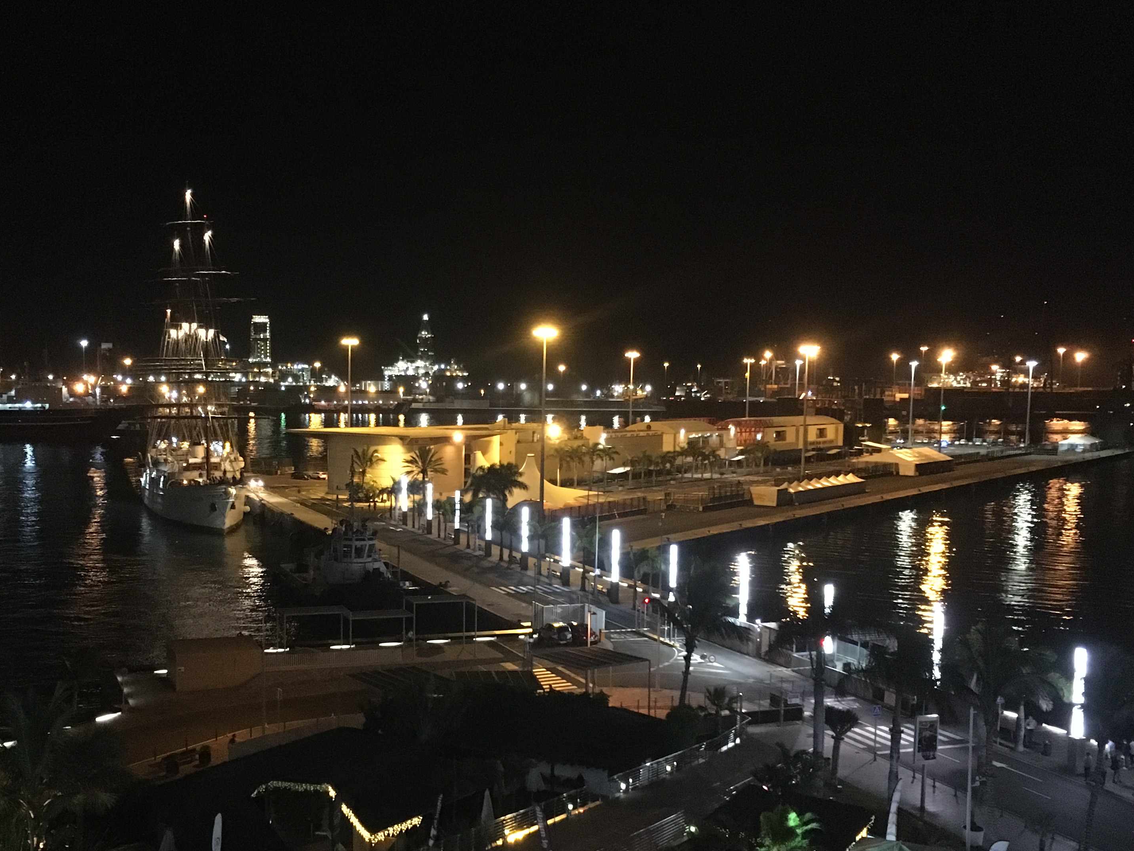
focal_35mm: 41
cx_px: 508
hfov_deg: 45.7
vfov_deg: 35.0
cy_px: 504
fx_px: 1343
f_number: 2.2
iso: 320
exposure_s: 1/17
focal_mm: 4.15
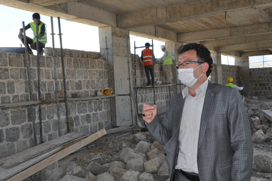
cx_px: 136
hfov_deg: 46.4
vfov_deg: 31.8
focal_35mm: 42
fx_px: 317
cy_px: 90
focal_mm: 28
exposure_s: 1/200
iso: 1250
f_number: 14
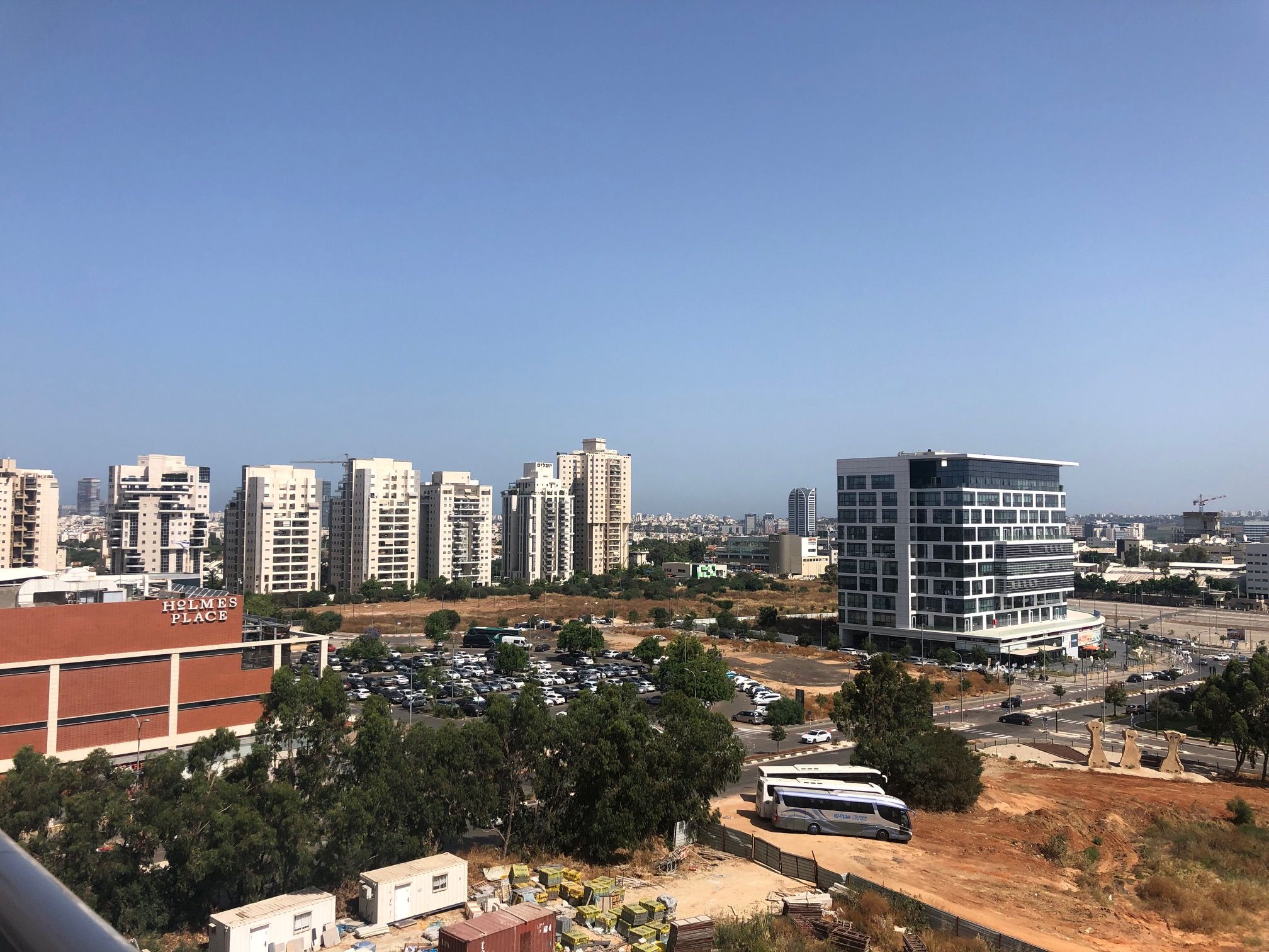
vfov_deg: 49.7
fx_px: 1026
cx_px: 634
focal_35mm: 28
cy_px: 476
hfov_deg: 63.4
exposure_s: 1/3003
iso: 25
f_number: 1.8
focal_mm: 4
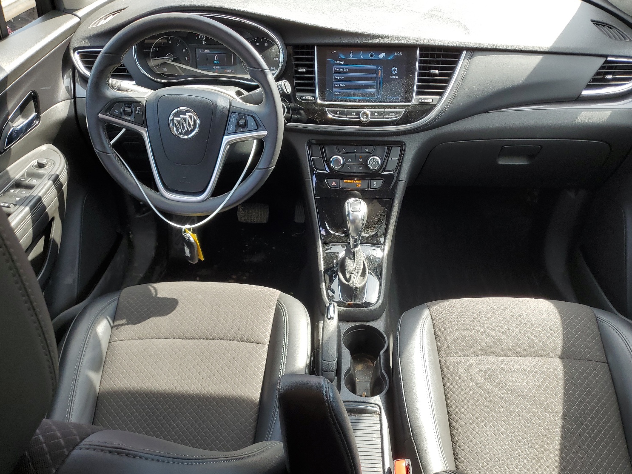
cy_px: 227
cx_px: 316
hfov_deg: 63.5
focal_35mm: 28
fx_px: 511
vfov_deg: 49.7
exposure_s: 1/238
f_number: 1.5
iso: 50
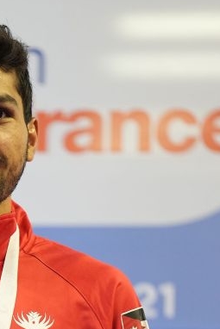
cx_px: -89
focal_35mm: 628
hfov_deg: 2.2
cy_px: 425
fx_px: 5751
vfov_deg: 3.3
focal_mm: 200
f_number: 2.8
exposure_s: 1/250
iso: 1250
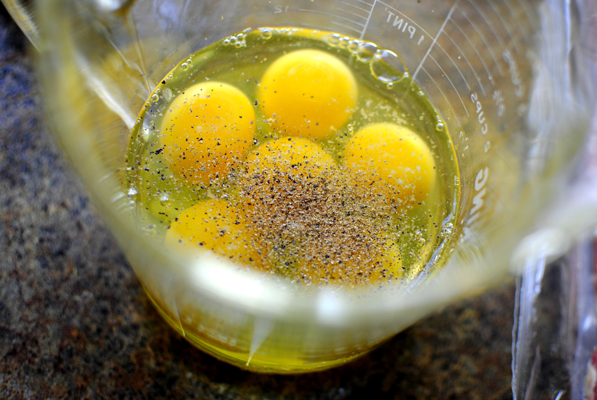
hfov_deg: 37.8
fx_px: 872
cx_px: 298
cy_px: 200
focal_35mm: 52
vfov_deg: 25.8
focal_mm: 35
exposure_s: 1/80
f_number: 2
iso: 125
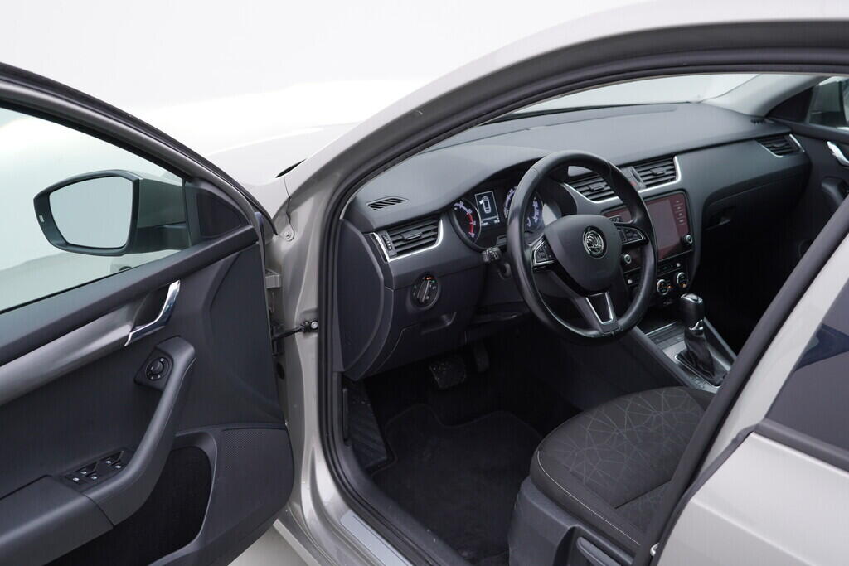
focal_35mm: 36
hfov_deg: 53.1
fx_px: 849
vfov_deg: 36.9
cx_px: 424
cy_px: 283
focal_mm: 24
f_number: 3.5
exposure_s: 1/60
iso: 125
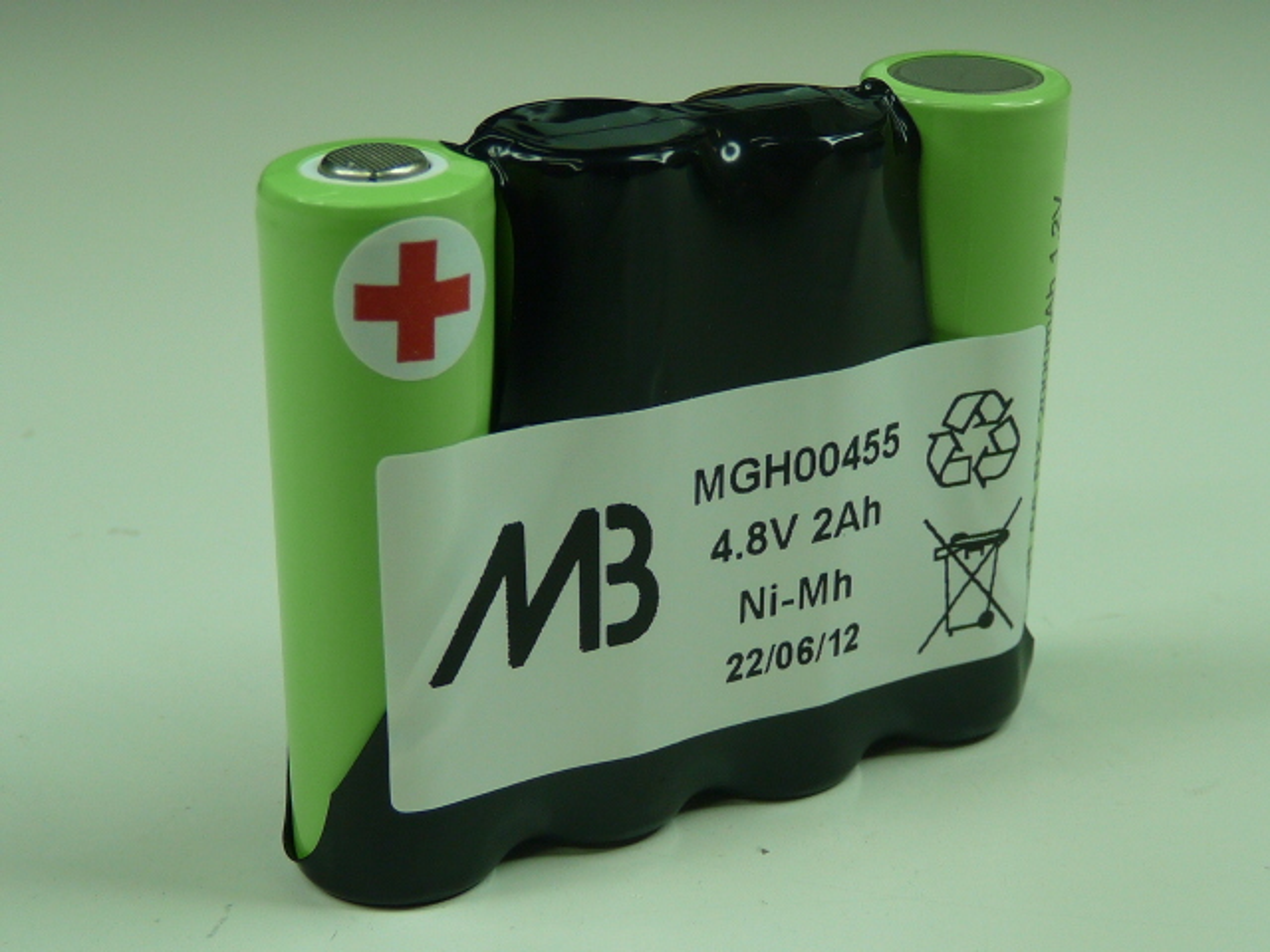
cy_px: 476
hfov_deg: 30.7
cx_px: 635
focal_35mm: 63
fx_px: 2311
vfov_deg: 23.3
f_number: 3
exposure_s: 1/80
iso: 100
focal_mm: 6.4
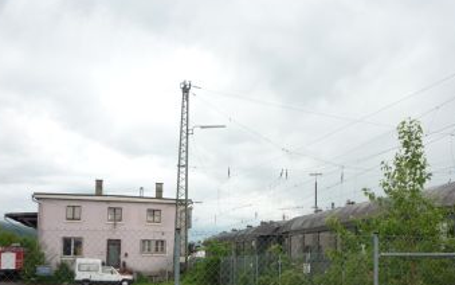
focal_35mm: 48
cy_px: 225
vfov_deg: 26.4
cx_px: 303
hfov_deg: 41.3
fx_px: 595
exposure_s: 1/160
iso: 100
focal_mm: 5.2
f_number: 4
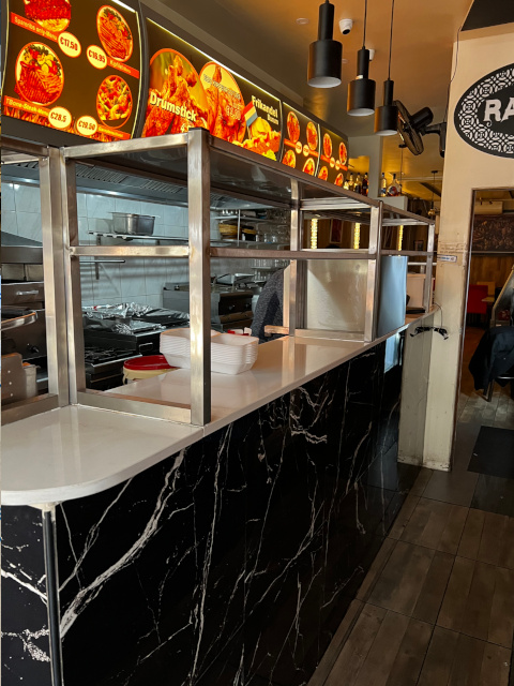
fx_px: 574
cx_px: 257
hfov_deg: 48.2
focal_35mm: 29
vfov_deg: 61.7
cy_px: 343
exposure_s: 1/50
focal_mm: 4.15
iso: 40
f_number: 2.2
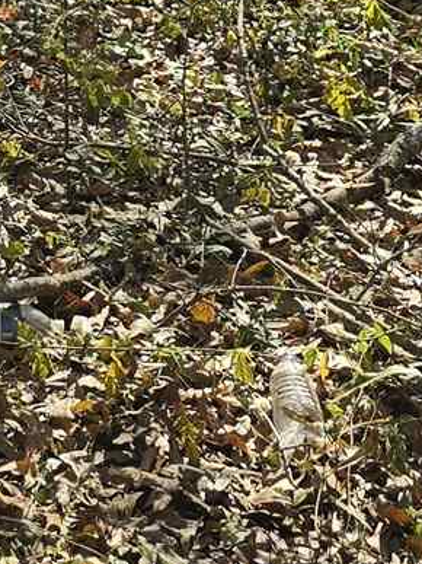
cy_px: -463
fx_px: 2228
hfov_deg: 10.4
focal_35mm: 137
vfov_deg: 13.0
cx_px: -239
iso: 12
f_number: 1.7
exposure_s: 1/500
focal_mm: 6.3
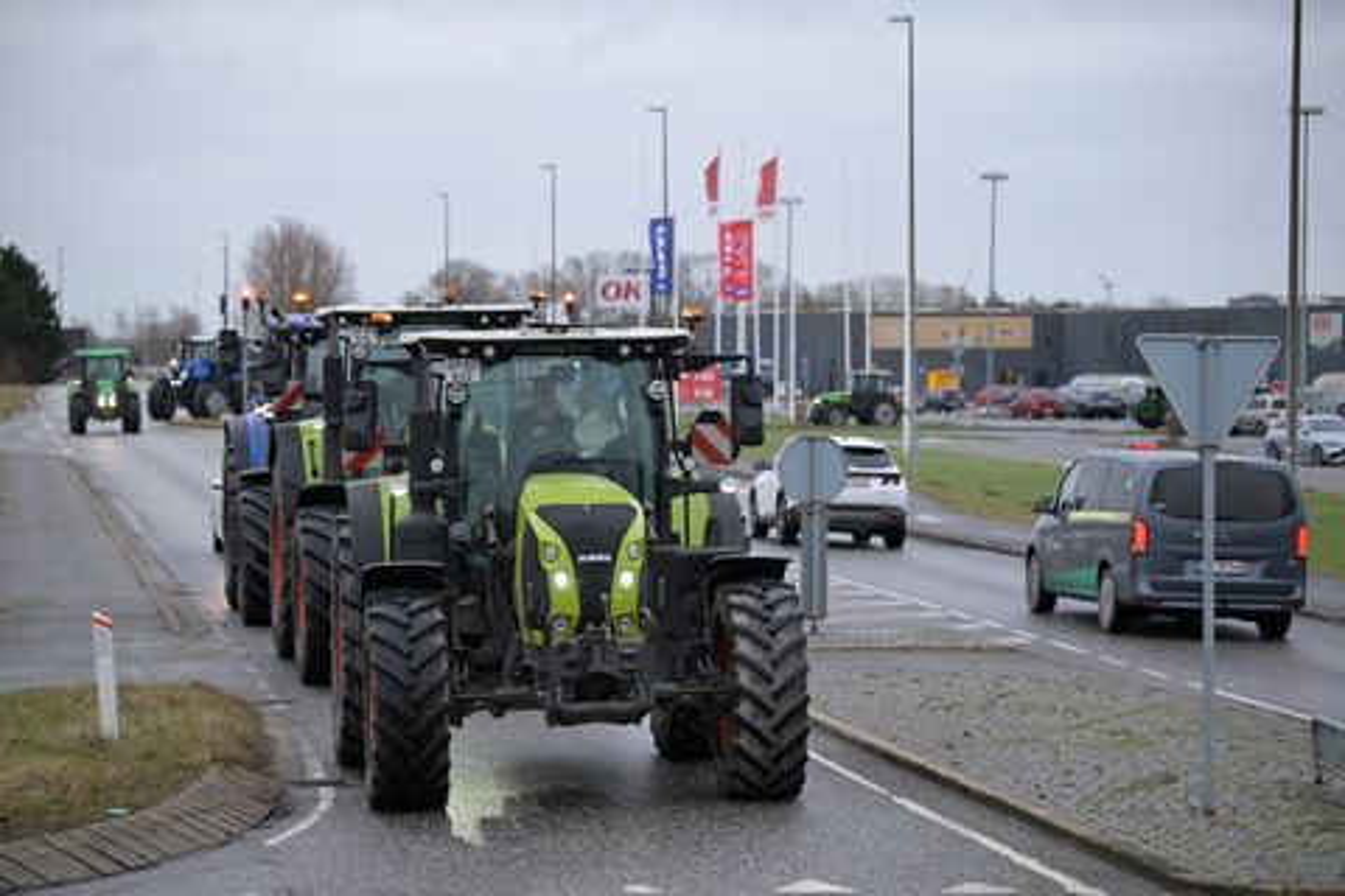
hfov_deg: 18.6
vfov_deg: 12.5
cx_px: 672
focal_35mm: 110
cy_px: 448
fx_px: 4109
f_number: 3.2
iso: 640
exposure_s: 1/500
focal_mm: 110
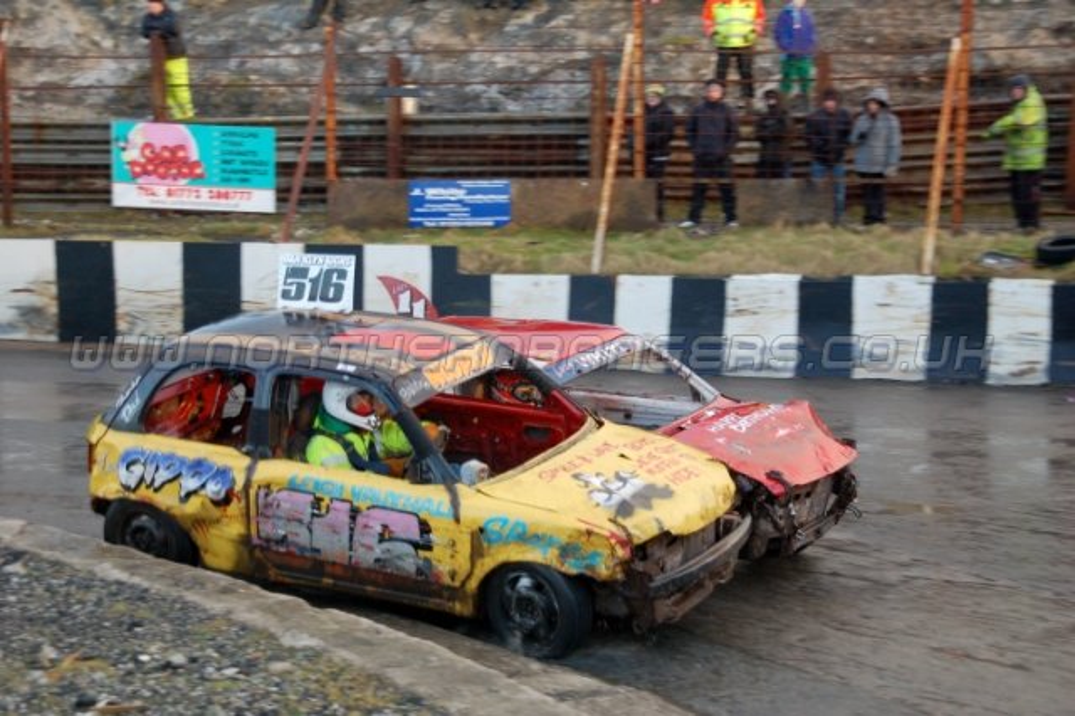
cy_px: 358
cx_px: 538
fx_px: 2059
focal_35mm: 69
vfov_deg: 19.7
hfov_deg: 29.3
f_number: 5
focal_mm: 46
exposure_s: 1/200
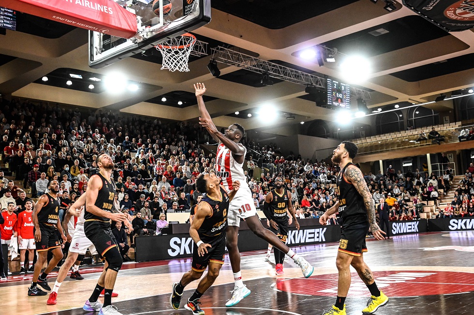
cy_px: 158
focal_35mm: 38
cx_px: 237
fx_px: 500
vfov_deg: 35.0
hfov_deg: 50.7
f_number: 5
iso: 4000
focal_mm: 38
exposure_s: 1/1000
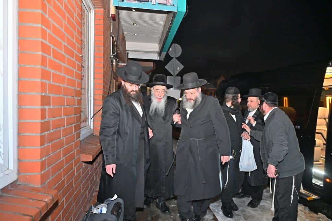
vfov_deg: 53.1
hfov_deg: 73.7
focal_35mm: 24
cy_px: 110
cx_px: 166
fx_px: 221
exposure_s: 1/200
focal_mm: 24
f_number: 4
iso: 1600
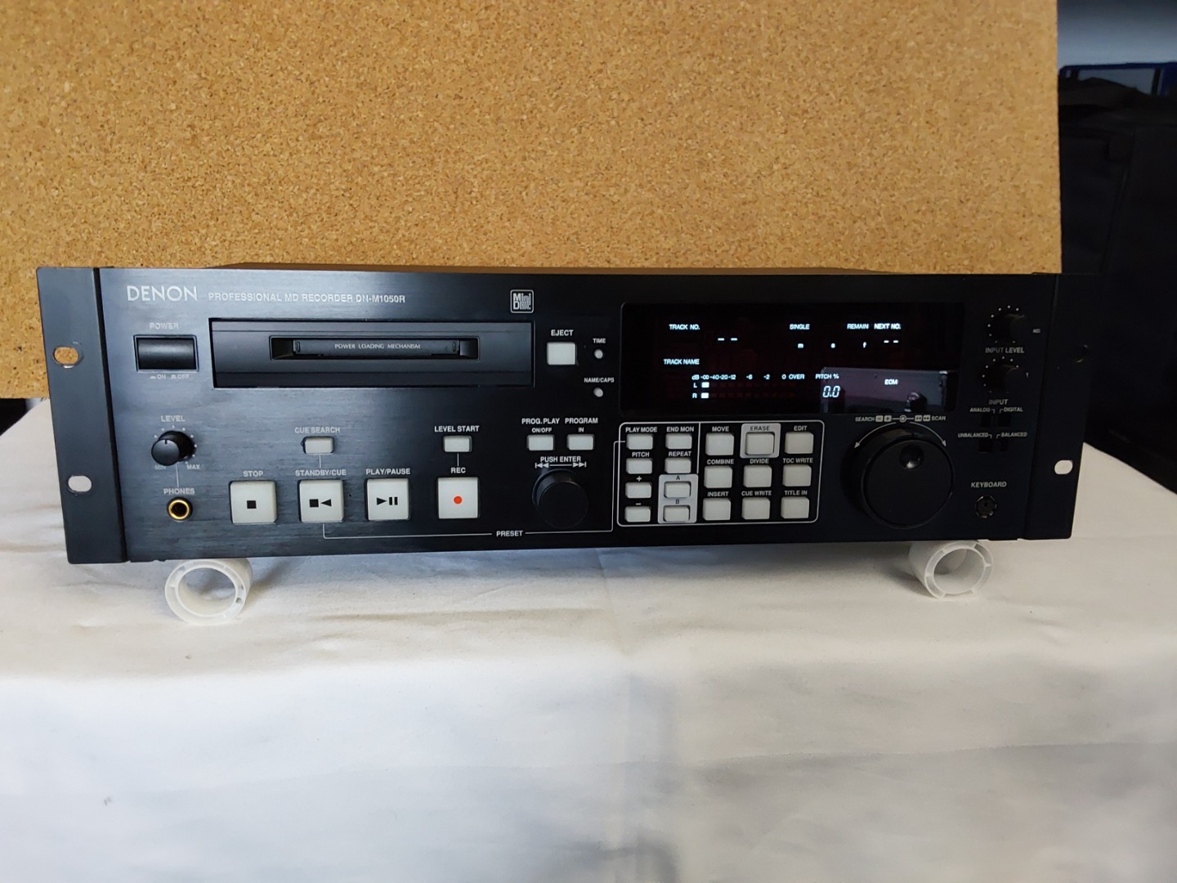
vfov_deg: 49.7
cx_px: 588
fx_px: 952
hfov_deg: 63.4
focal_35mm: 28
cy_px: 442
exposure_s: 1/24
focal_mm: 2.91
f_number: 1.9
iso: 320
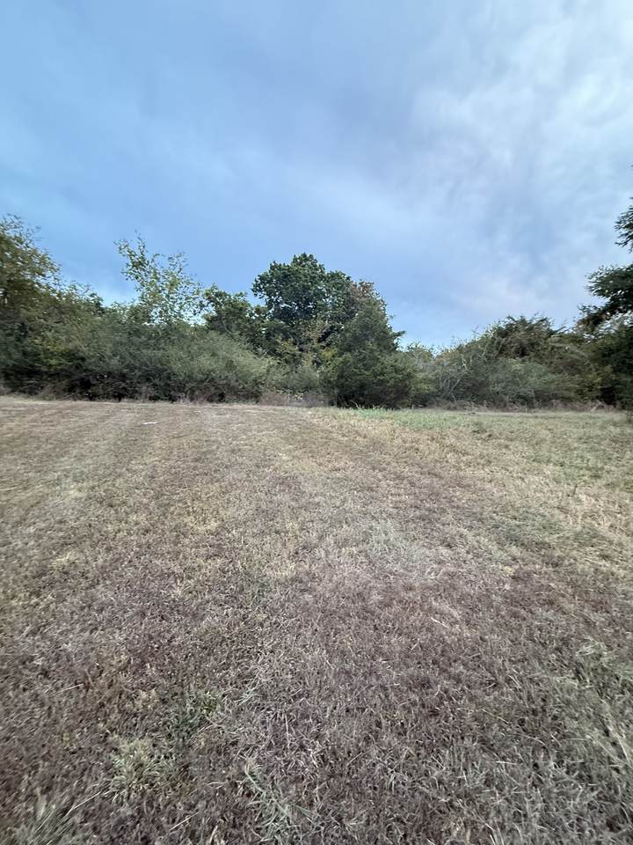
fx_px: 341
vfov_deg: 102.1
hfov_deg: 85.7
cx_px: 316
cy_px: 422
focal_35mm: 14
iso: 500
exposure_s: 1/60
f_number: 2.2
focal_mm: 2.22
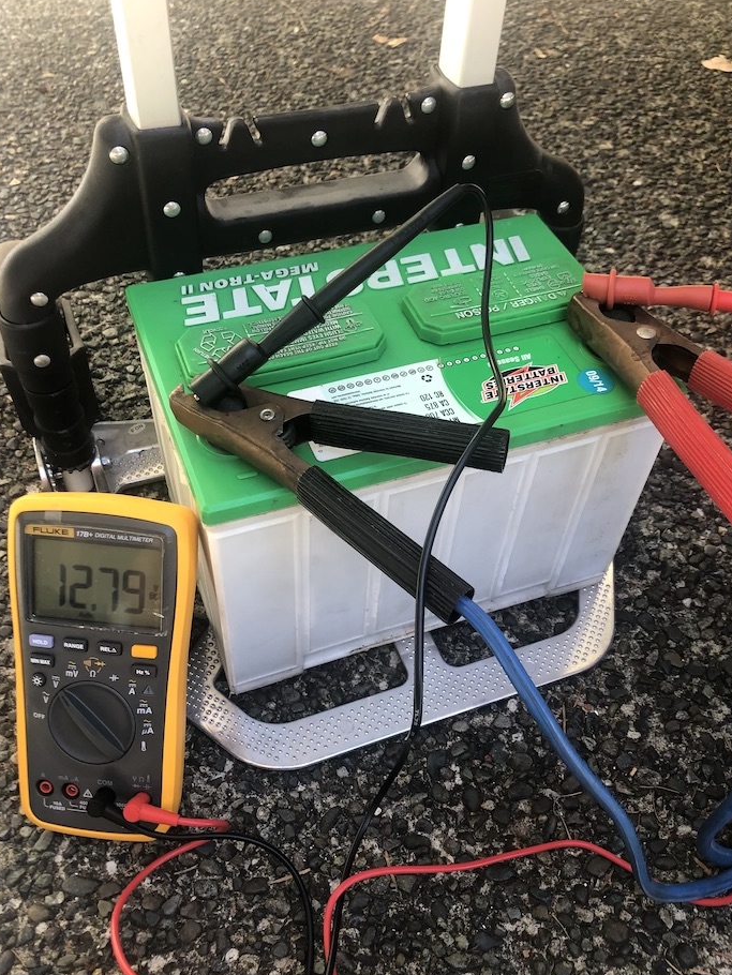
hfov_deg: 45.5
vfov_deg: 58.3
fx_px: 874
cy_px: 527
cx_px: 373
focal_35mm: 31
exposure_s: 1/120
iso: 40
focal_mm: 3.99
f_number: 1.8
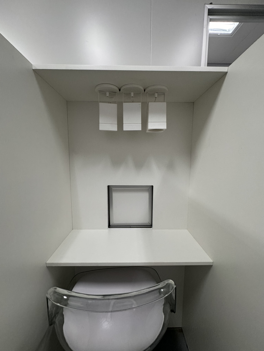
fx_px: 142
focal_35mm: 14
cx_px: 132
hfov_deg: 85.7
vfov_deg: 102.1
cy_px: 176
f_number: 2.2
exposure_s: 1/120
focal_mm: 2.22
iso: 250
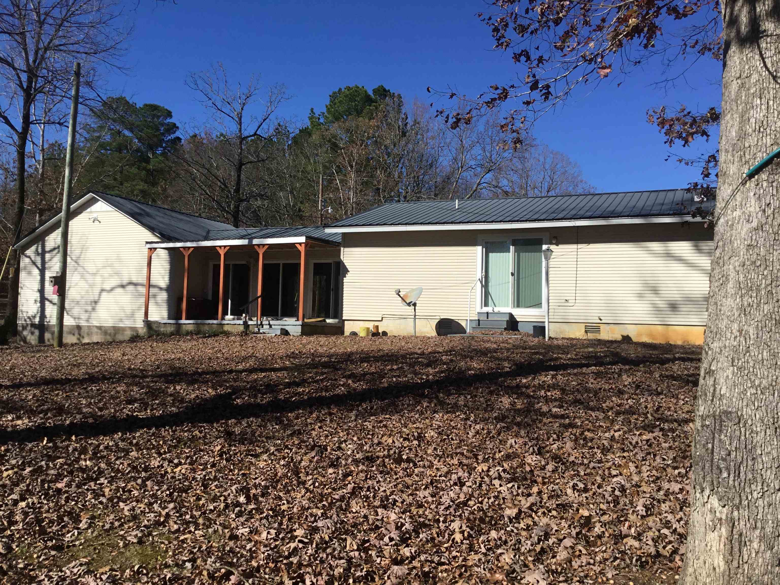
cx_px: 390
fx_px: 699
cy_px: 292
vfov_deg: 45.4
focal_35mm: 31
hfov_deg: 58.4
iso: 25
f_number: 2.4
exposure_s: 1/1812
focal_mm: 3.3
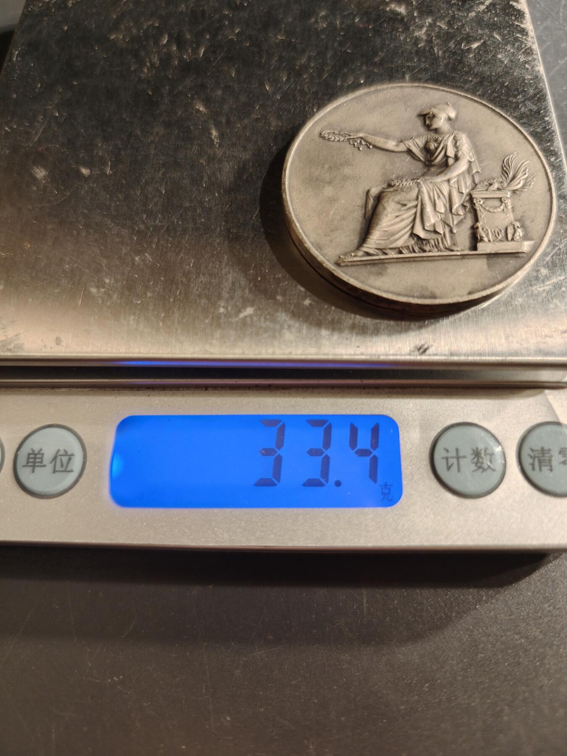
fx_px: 502
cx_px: 284
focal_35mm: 23
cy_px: 378
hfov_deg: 58.9
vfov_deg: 73.9
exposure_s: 1/111
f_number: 1.6
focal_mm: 6.06
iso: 250
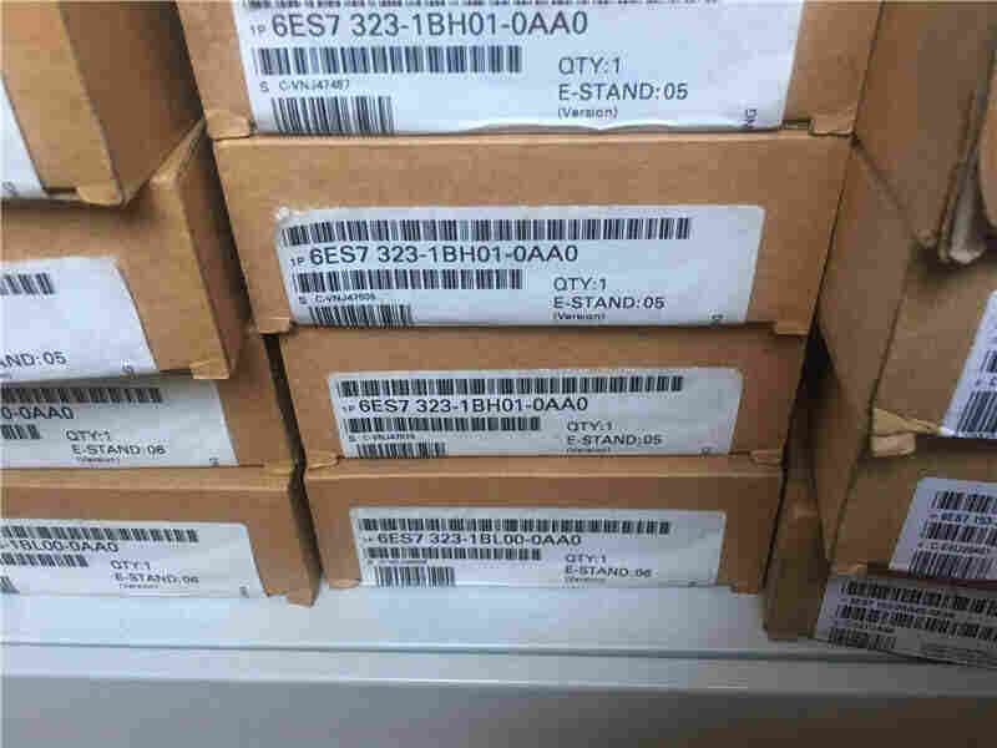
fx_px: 835
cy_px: 374
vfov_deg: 48.2
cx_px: 498
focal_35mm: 29
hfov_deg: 61.7
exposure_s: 1/10
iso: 100
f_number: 2.2
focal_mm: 4.15
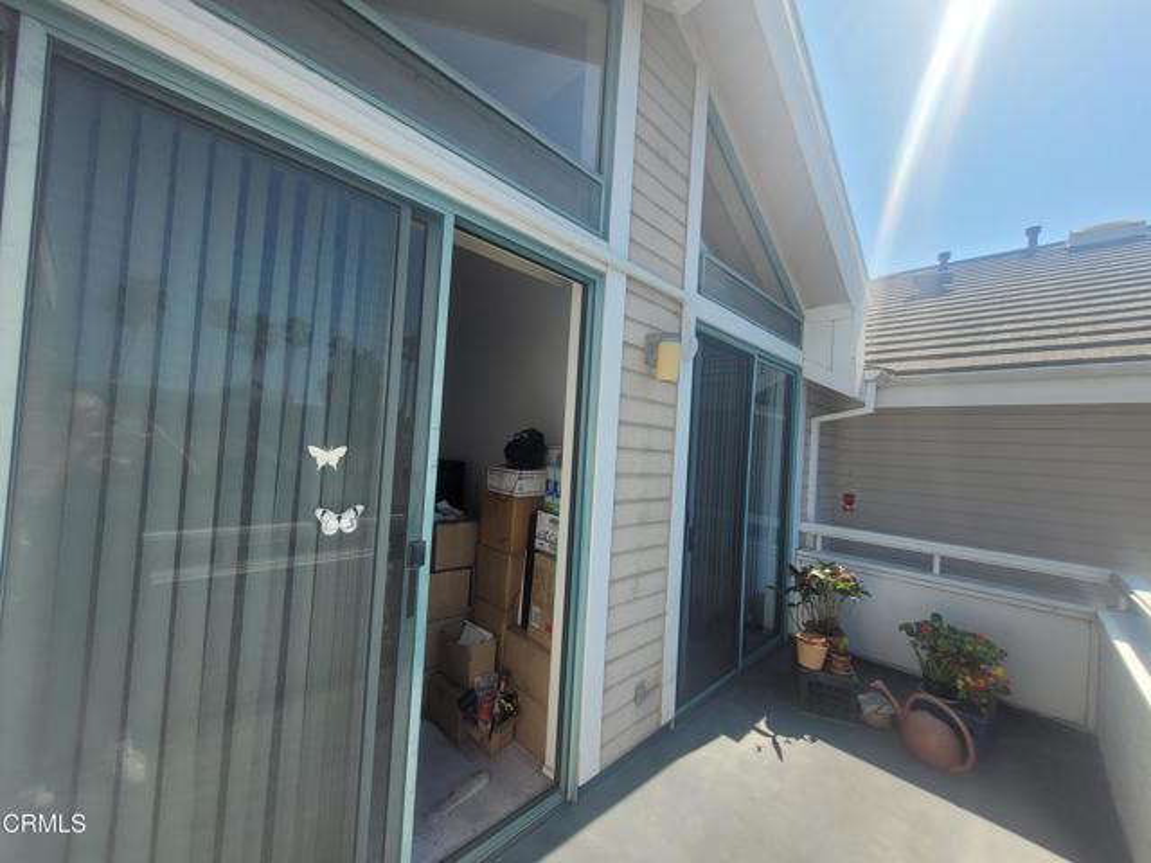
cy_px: 432
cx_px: 576
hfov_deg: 106.2
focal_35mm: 13
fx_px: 432
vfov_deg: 89.9
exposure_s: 1/1154
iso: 40
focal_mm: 1.74
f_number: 2.2
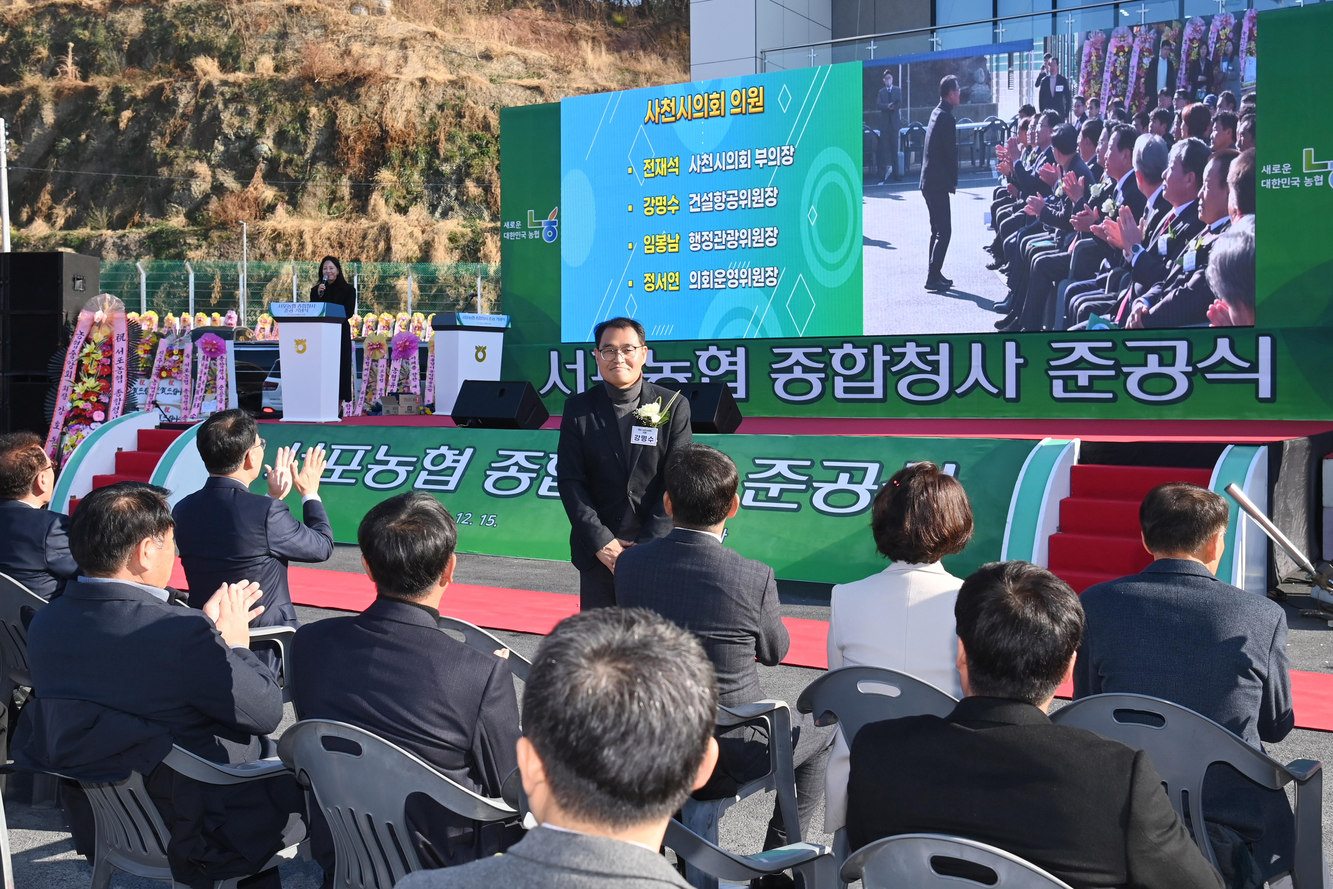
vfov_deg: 37.9
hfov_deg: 54.4
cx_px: 666
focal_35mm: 35
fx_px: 1296
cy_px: 444
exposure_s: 1/640
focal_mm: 35
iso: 400
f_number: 7.1
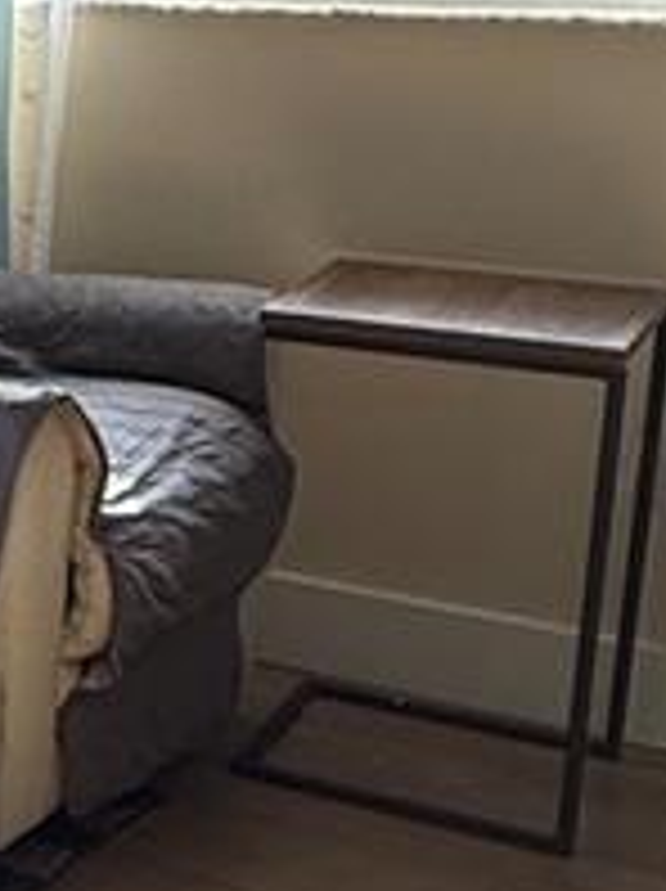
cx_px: -950
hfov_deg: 13.0
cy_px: 310
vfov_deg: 23.0
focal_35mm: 85
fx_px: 2185
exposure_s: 1/120
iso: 160
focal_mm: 2.22
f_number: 2.2
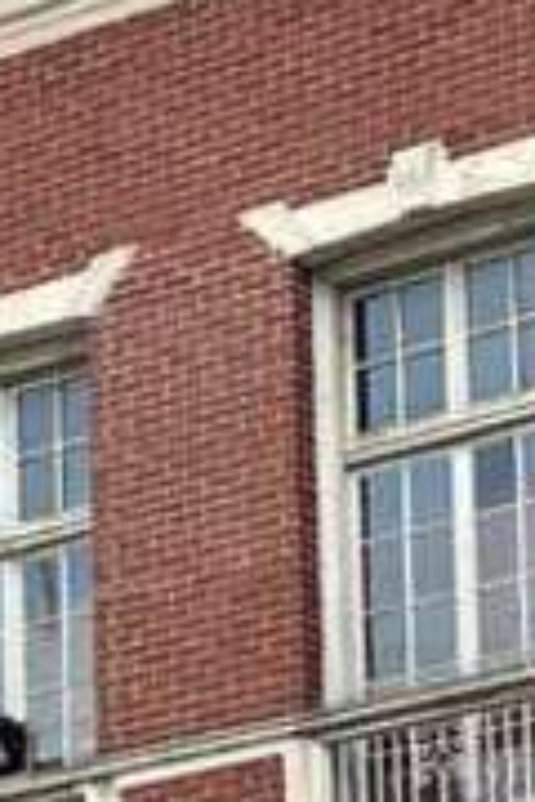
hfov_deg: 5.6
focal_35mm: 240
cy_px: 1399
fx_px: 5350
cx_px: -490
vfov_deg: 8.3
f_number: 2
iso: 20
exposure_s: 1/978
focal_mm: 6
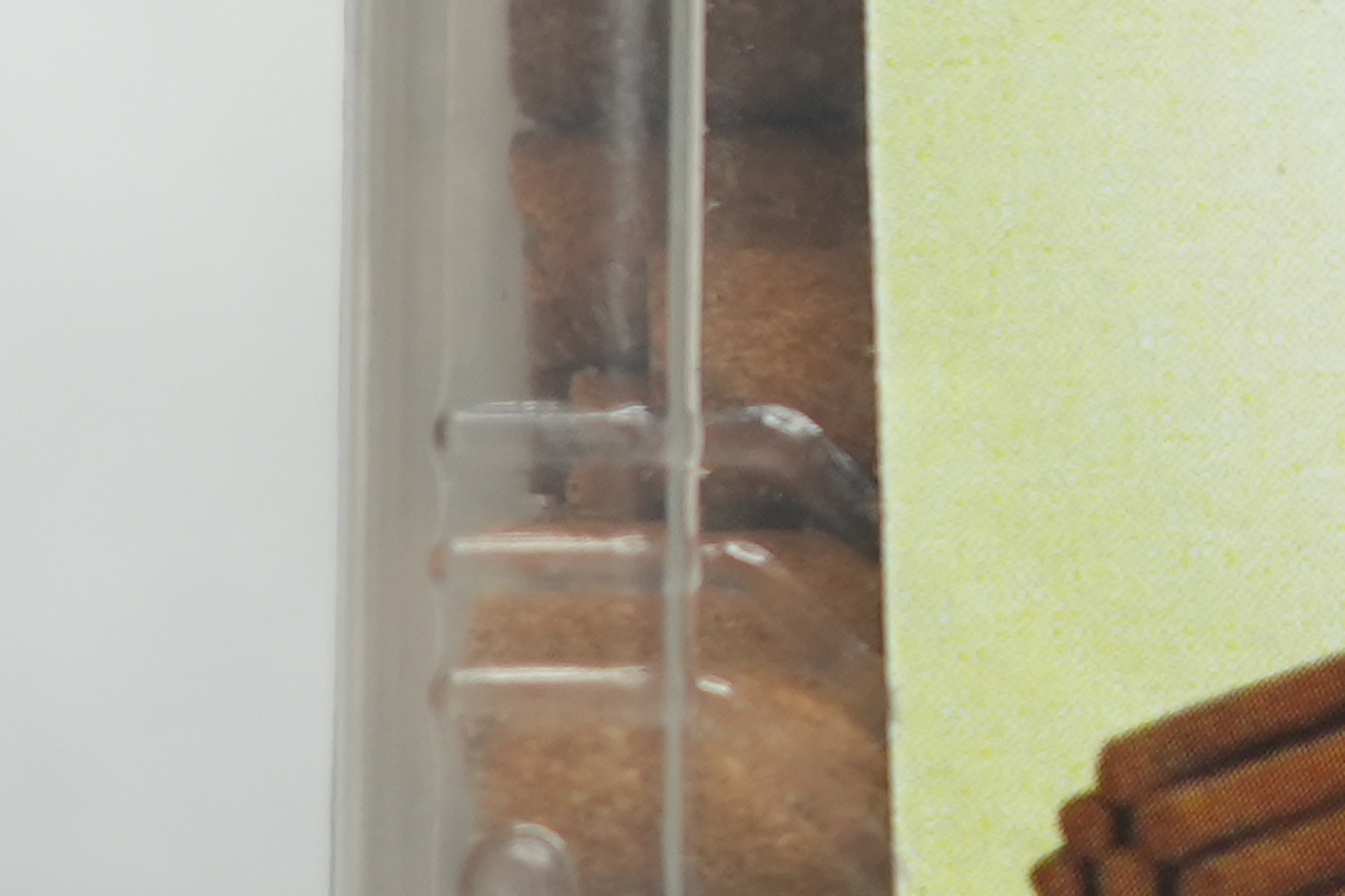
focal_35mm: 513
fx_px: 19158
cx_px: 2681
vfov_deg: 2.7
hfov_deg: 4.0
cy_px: -274
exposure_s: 1/100
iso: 320
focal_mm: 69
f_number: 4
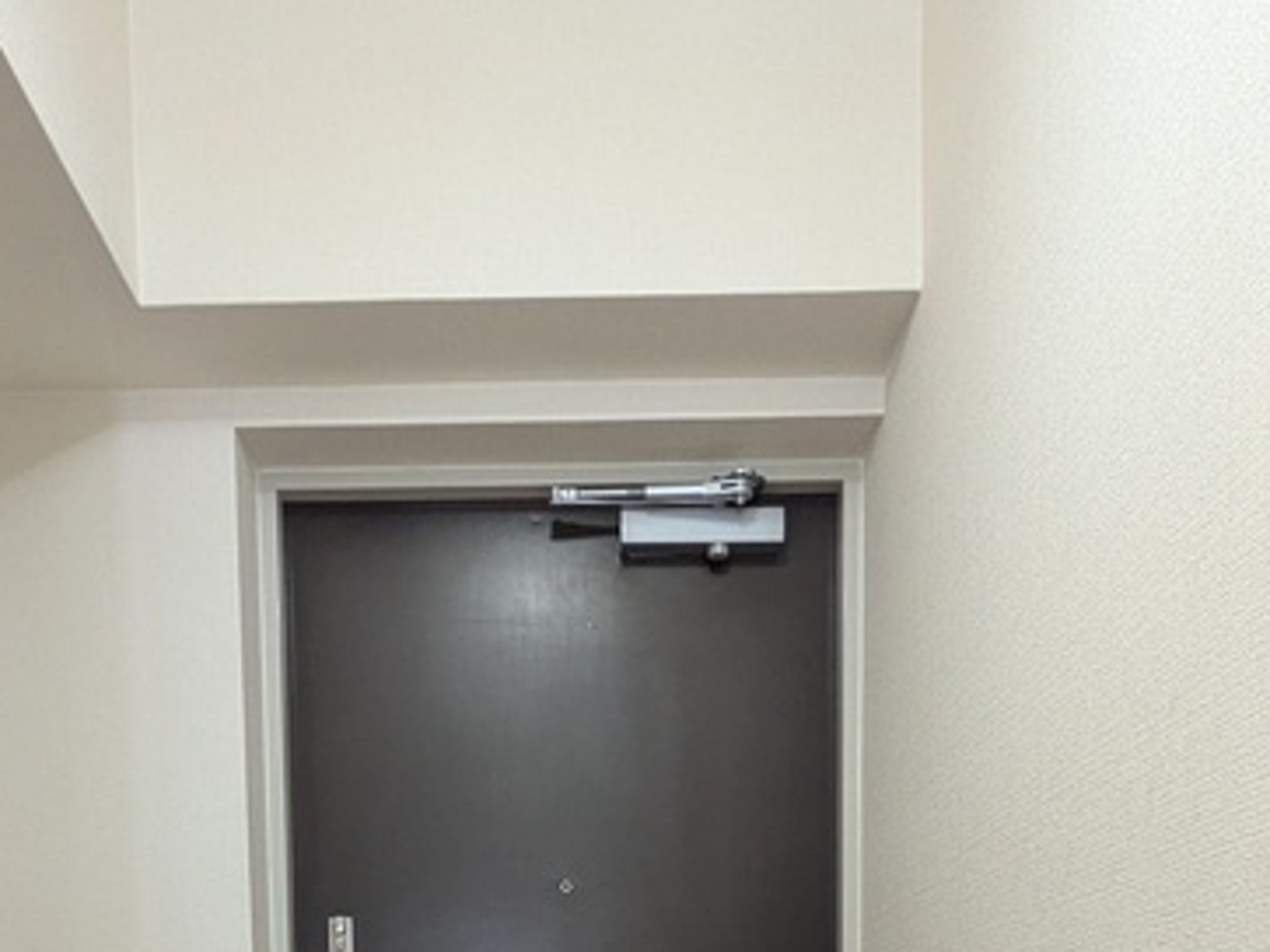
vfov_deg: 31.2
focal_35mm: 37
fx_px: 1357
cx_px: 542
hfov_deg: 50.0
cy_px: 1194
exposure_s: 1/24
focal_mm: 1.83
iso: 146
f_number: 2.2
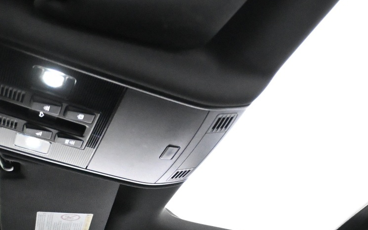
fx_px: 602
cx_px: 353
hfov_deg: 31.8
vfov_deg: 21.6
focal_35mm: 60
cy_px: 139
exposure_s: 1/60
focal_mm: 18
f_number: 3.5
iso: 6400
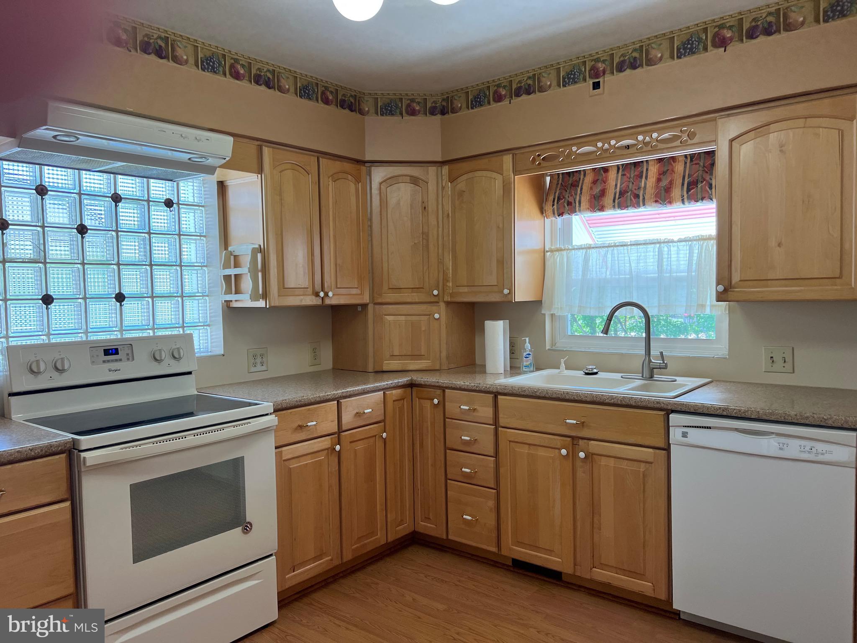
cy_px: 322
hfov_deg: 67.3
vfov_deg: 53.1
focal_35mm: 26
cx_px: 428
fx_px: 644
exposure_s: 1/120
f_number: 1.5
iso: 64
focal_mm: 5.7
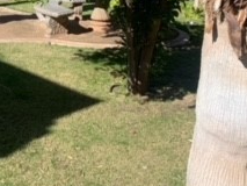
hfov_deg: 24.1
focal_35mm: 78
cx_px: 14
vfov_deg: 18.4
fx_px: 557
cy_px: -7
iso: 25
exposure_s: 1/1748
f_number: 1.8
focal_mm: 4.25
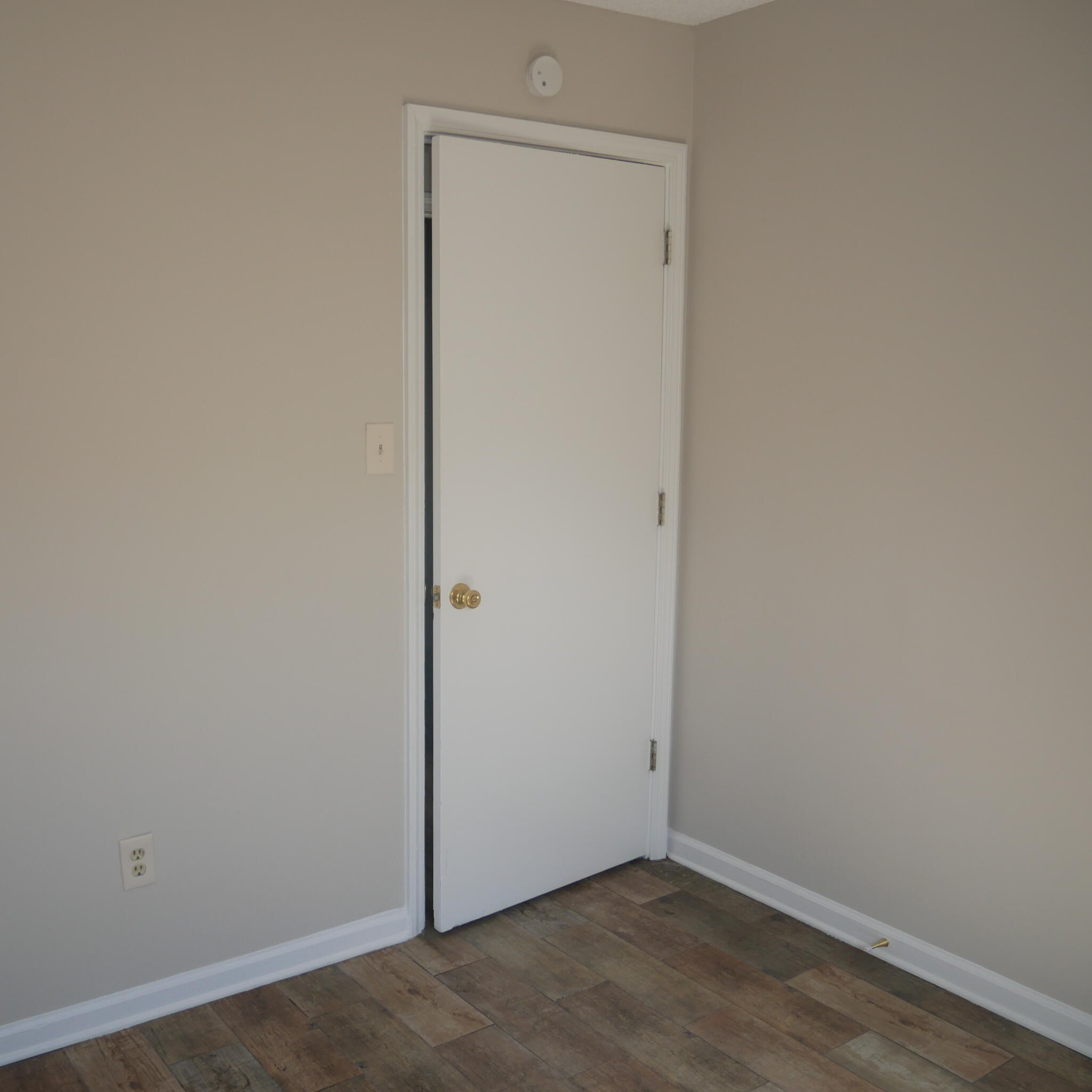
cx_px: 381
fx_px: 1106
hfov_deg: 51.7
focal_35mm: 31
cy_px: 557
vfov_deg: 52.5
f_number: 3.5
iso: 200
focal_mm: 12
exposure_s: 1/100
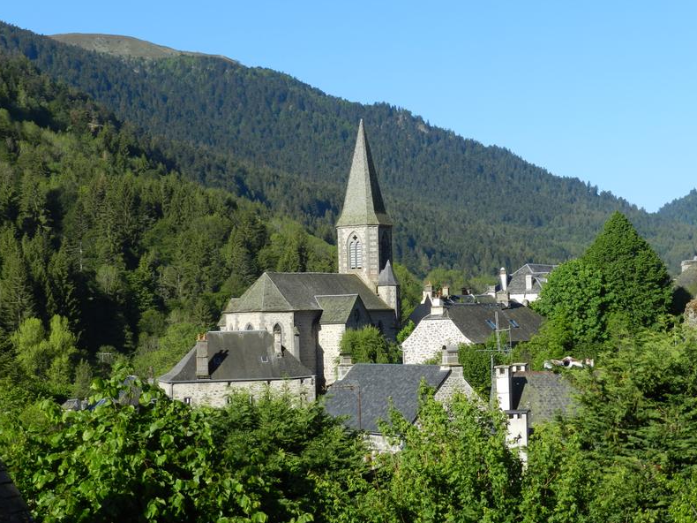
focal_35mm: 77
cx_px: 350
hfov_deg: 25.3
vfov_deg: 19.1
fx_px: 1550
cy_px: 263
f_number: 4.8
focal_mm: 13.5
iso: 160
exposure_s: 1/800
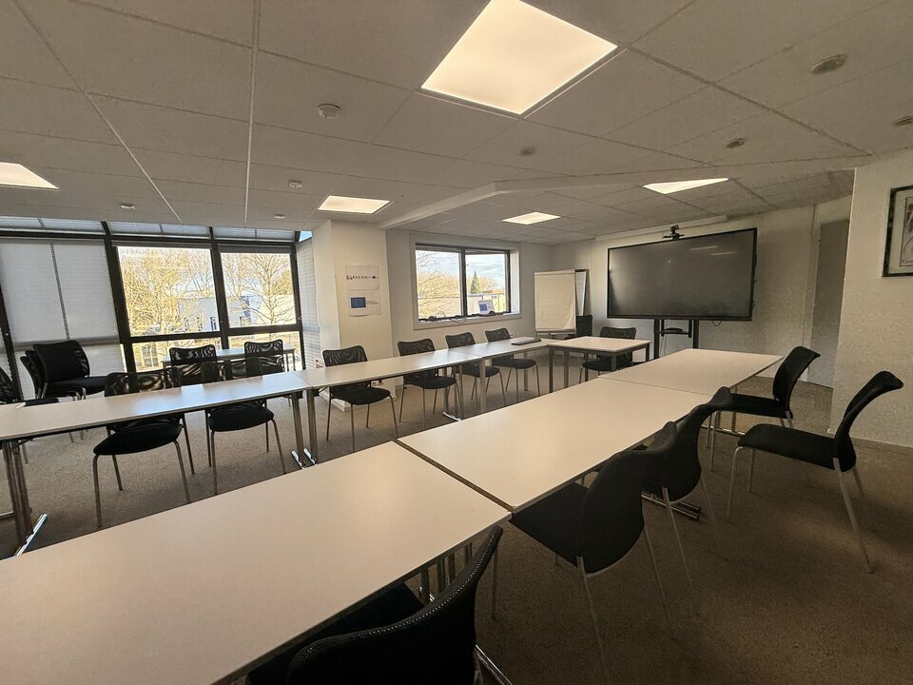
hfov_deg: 102.1
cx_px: 456
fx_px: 369
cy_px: 342
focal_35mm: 14
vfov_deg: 85.7
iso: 64
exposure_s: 1/123
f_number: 2.2
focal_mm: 2.22
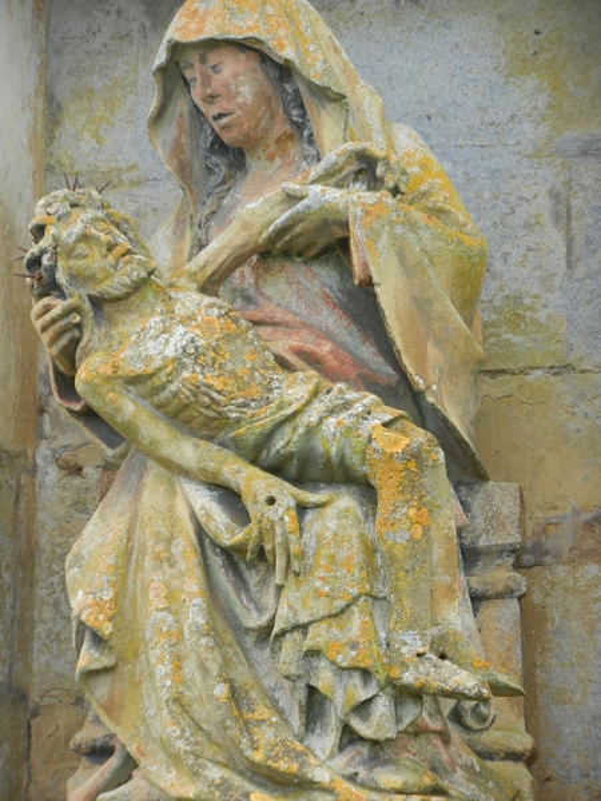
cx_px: 300
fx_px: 4375
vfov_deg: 10.5
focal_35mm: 189
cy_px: 400
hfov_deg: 7.9
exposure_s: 1/125
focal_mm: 34
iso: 160
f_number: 5.3
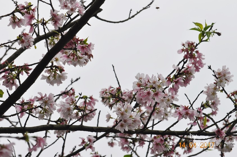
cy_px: 78
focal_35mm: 150
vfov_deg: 9.1
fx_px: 986
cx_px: 118
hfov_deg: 13.7
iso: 200
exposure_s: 1/500
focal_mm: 100
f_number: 11
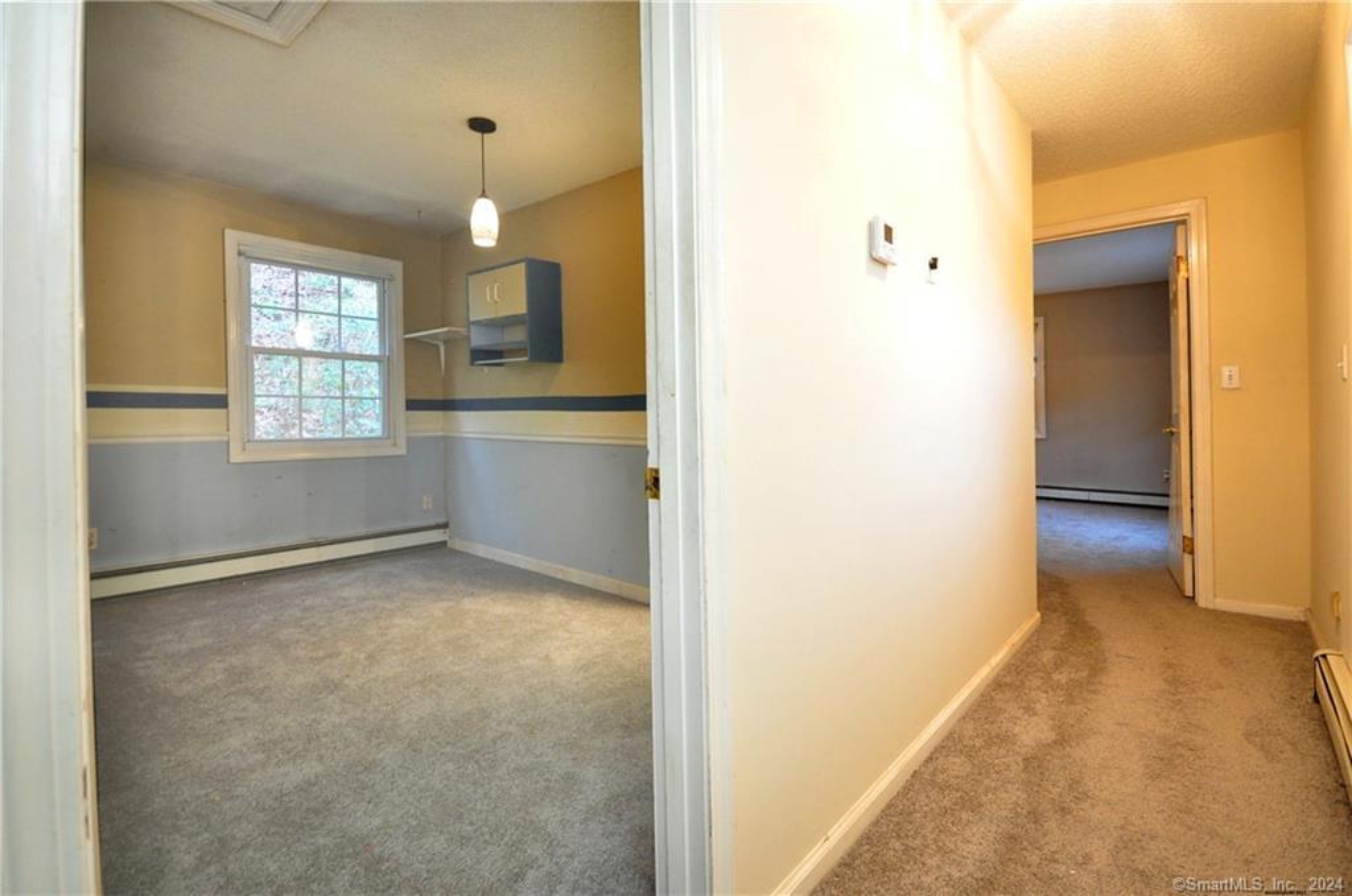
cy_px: 448
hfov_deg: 100.5
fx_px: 562
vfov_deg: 77.1
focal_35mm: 15
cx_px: 676
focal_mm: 10
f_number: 4
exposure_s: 1/15
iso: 1000
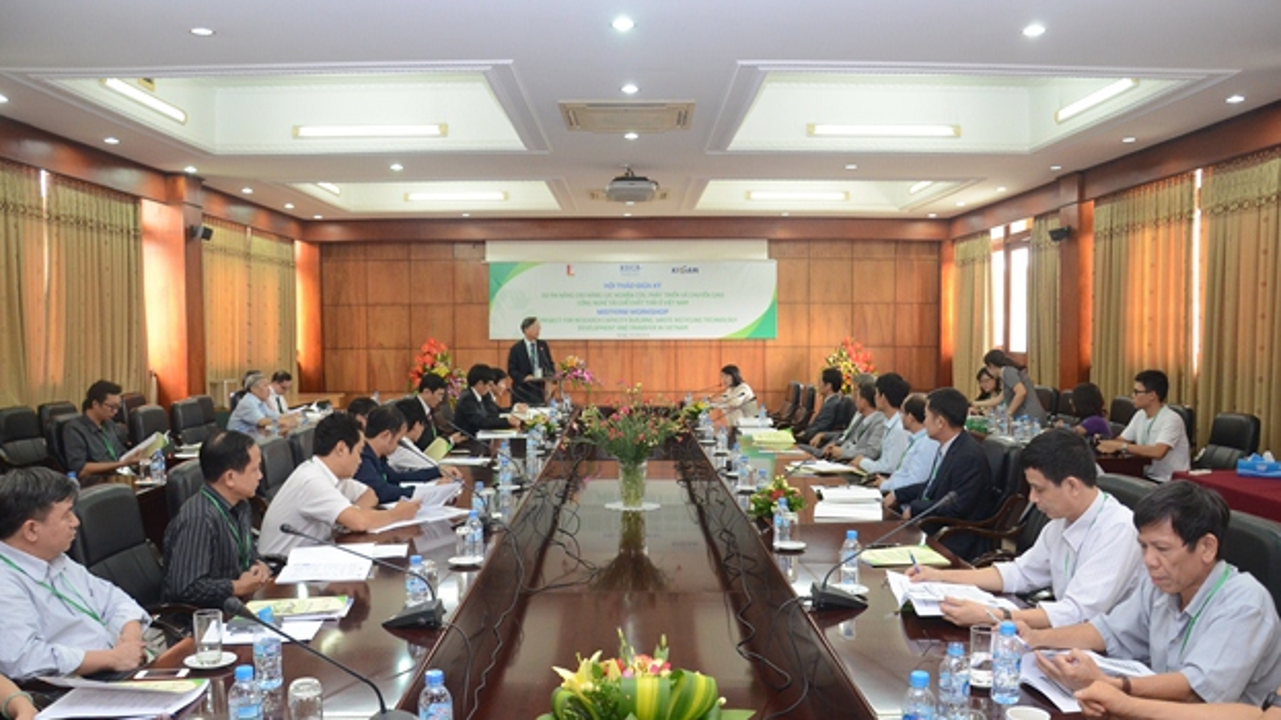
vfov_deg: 40.1
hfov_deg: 66.1
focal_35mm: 29
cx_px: 637
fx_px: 985
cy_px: 379
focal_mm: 18
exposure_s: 1/60
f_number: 4
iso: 1600
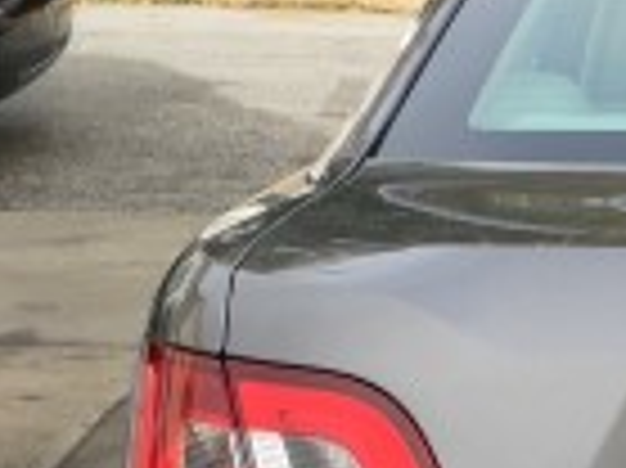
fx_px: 2421
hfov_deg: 13.8
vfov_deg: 10.8
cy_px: 626
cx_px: 964
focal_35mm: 134
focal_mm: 4.15
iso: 32
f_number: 2.2
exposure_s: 1/565
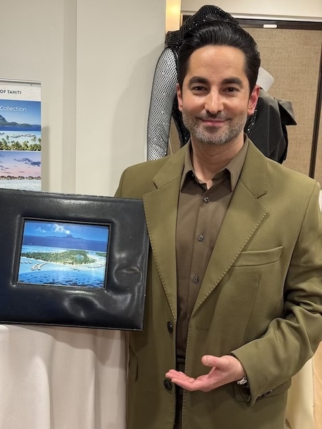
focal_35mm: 48
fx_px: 595
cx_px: 161
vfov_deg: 39.7
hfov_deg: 30.3
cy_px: 214
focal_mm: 6.76
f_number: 1.78
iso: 200
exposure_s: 1/40
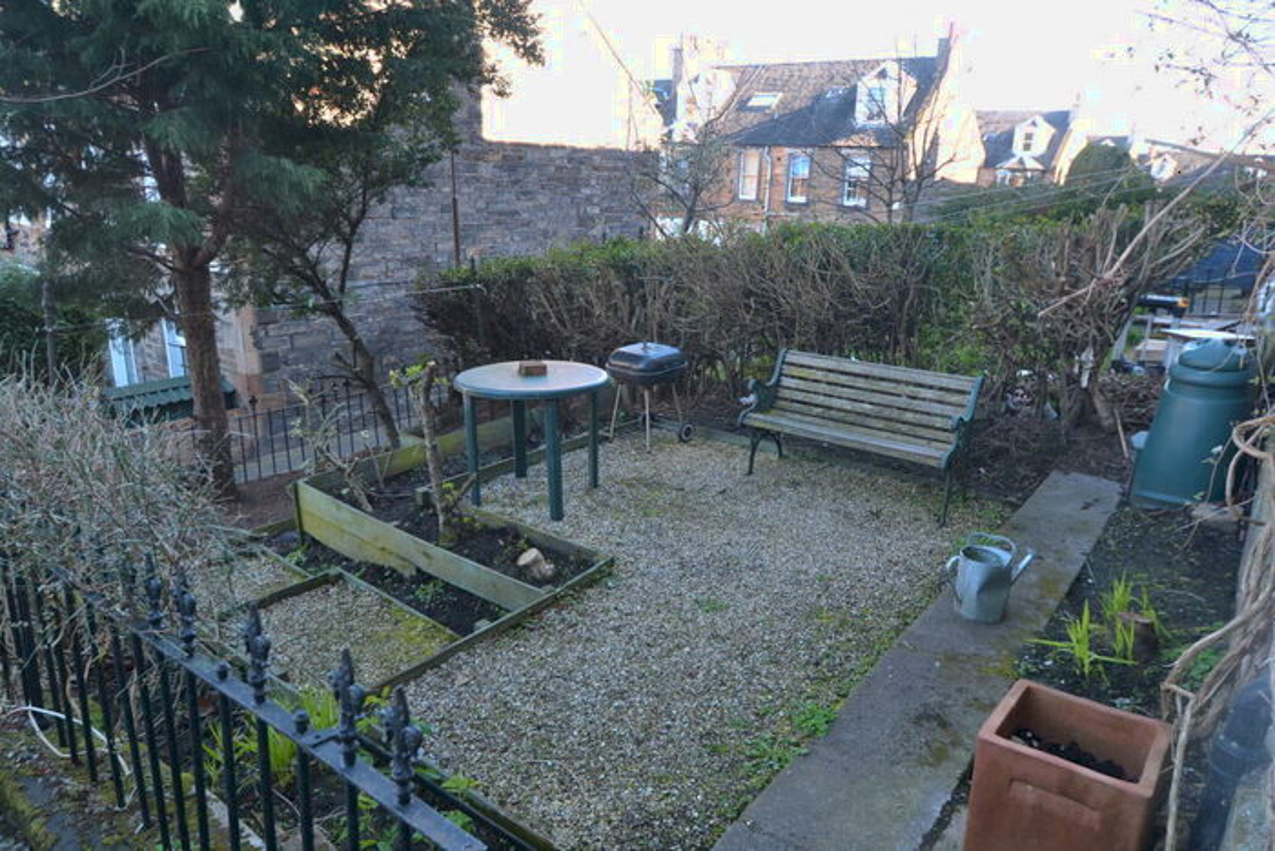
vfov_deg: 56.2
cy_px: 426
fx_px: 797
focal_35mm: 22
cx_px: 638
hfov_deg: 77.3
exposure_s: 1/100
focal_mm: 15
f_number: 5
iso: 400
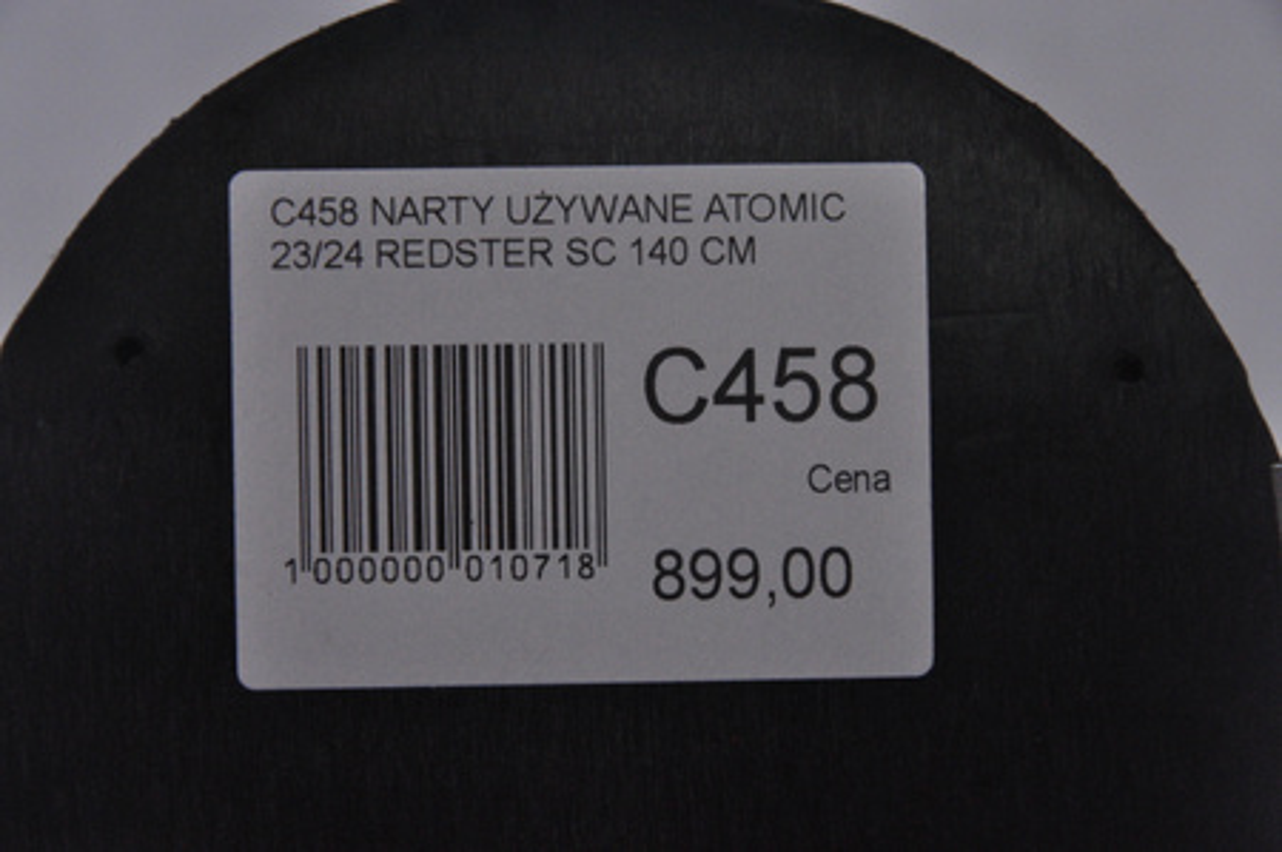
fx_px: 5603
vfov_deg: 8.7
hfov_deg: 13.1
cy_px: 426
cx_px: 641
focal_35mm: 158
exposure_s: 1/125
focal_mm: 105
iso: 3200
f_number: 9.5
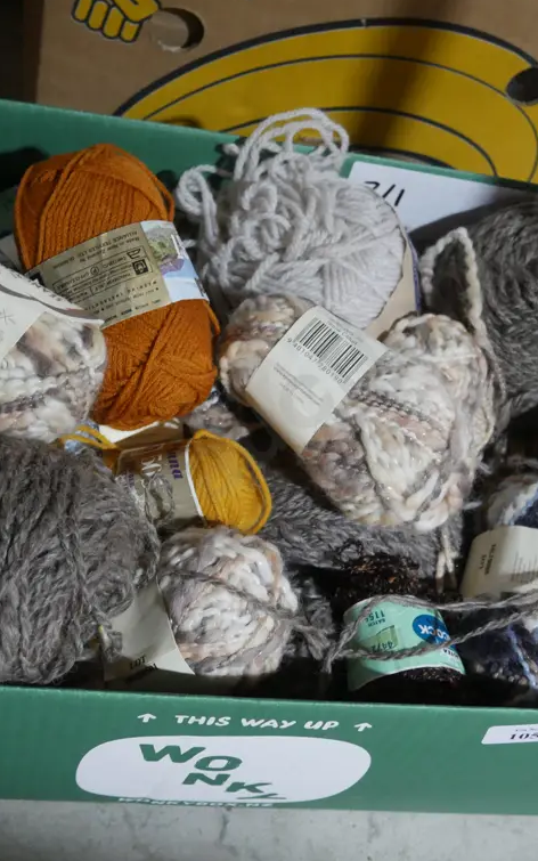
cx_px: 267
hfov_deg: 28.0
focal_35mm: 46
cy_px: 429
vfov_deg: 43.5
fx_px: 1079
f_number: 3.6
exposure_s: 1/60
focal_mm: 16
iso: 1000
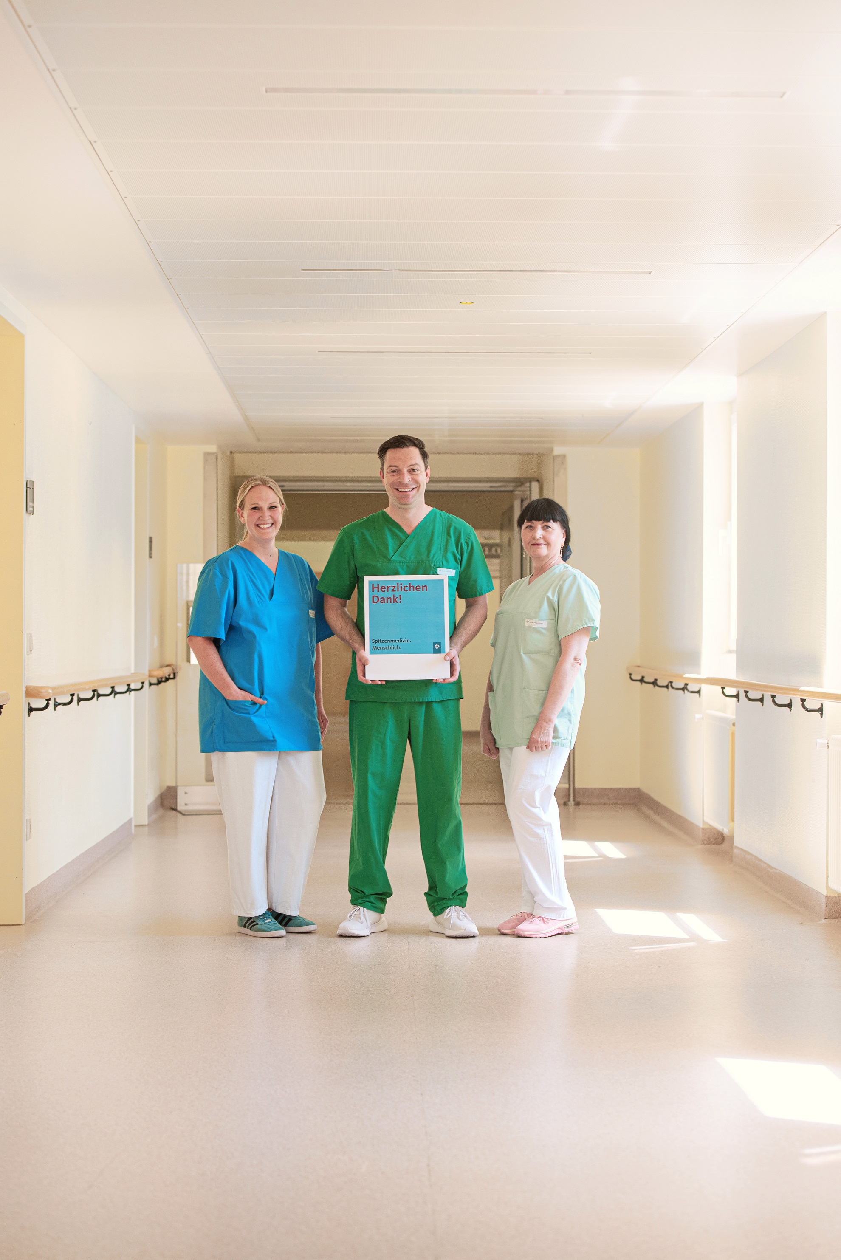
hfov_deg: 19.5
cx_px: 420
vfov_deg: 28.8
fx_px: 2450
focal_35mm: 70
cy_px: 630
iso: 250
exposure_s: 1/200
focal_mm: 70
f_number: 4
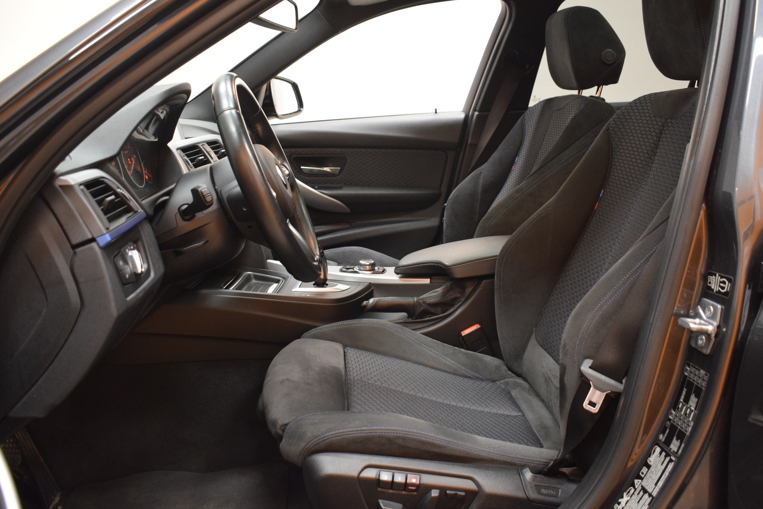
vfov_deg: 40.0
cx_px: 382
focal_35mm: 33
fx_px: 699
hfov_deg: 57.2
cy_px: 254
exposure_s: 1/30
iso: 2200
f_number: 3.8
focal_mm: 22
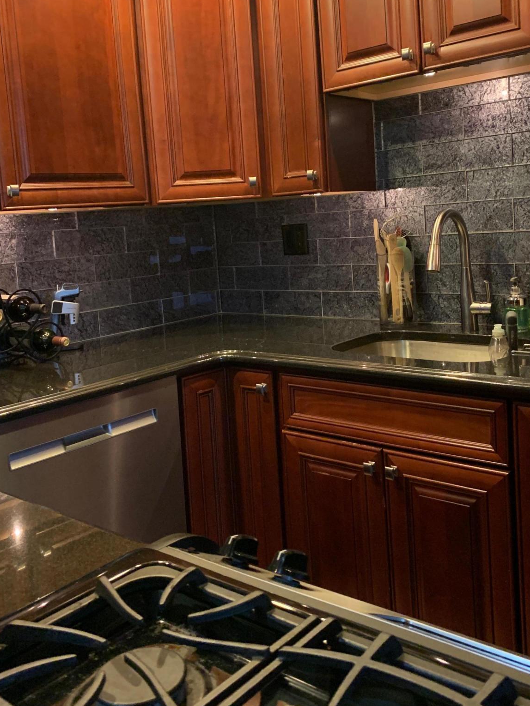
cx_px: 277
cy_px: 278
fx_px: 694
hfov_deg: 41.8
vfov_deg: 53.5
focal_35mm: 34
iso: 400
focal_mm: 4.25
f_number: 1.8
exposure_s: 1/40
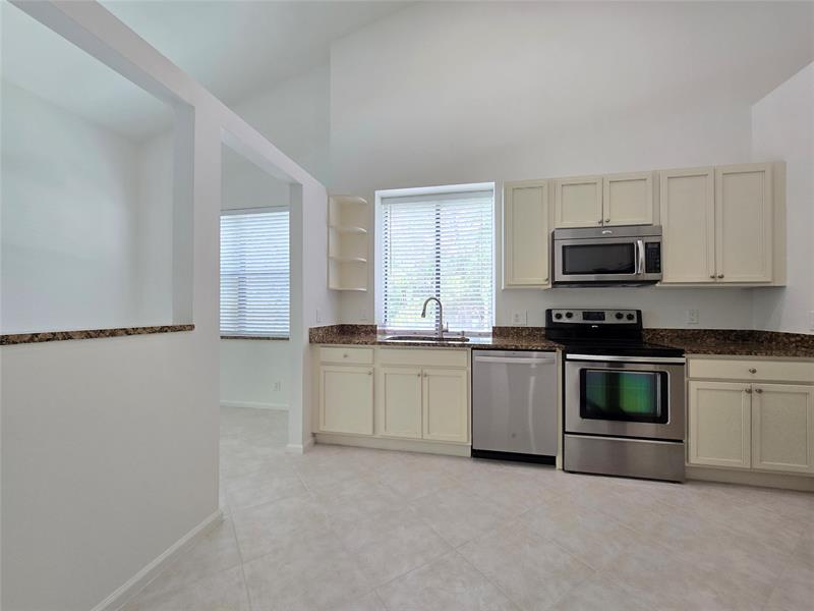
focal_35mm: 13
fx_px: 306
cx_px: 407
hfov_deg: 106.2
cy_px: 306
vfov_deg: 89.9
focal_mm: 2.2
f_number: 2.2
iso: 80
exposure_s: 1/60
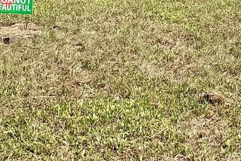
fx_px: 722
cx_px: 190
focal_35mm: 108
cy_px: -89
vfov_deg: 12.0
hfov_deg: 18.8
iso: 25
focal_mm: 3.3
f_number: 2.4
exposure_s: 1/1031
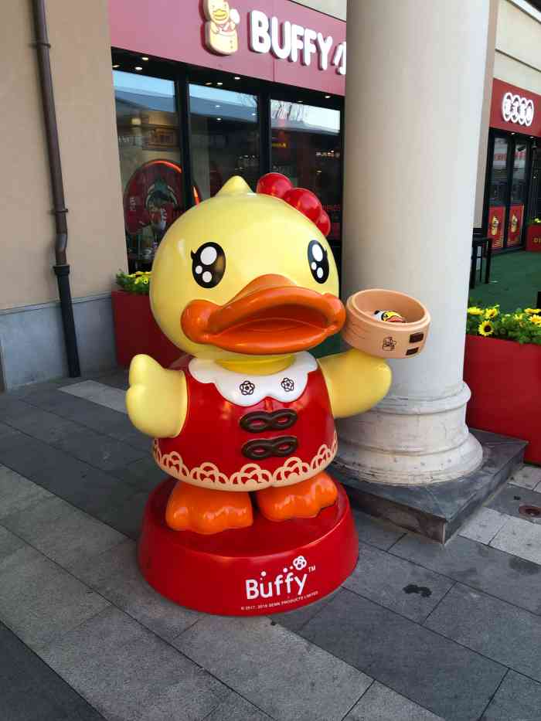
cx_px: 270
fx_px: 583
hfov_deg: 49.8
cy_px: 360
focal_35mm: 28
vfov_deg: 63.4
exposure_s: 1/152
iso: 20
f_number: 1.8
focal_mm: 4
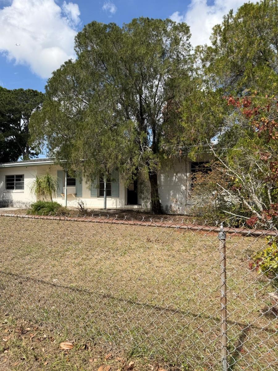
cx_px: 139
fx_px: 257
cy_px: 186
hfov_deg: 56.8
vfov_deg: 71.6
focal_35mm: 24
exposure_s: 1/3425
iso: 80
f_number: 1.78
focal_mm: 6.76
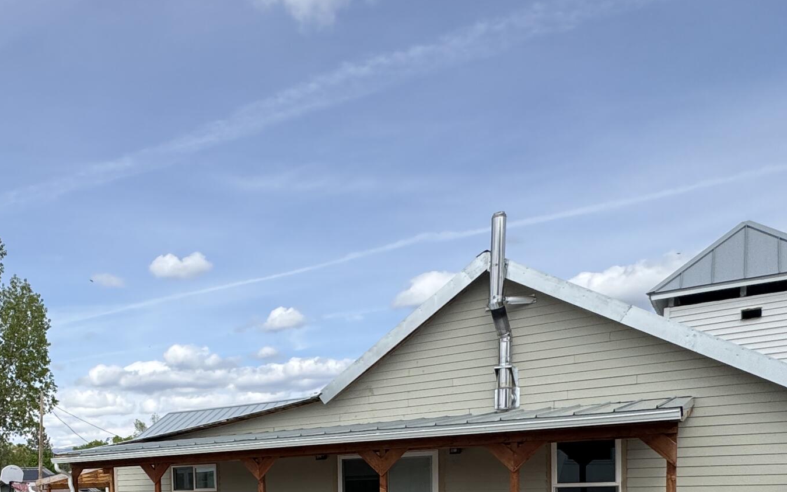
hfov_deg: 53.3
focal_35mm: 33
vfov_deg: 34.0
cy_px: 522
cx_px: 132
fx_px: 708
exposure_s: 1/1637
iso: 50
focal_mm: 2.22
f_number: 2.2
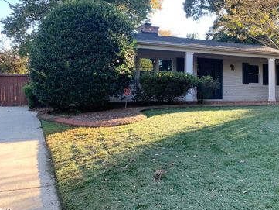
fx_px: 290
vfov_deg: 39.4
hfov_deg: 50.6
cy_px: 79
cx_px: 182
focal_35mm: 36
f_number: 1.8
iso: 25
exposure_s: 1/122
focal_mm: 4.25
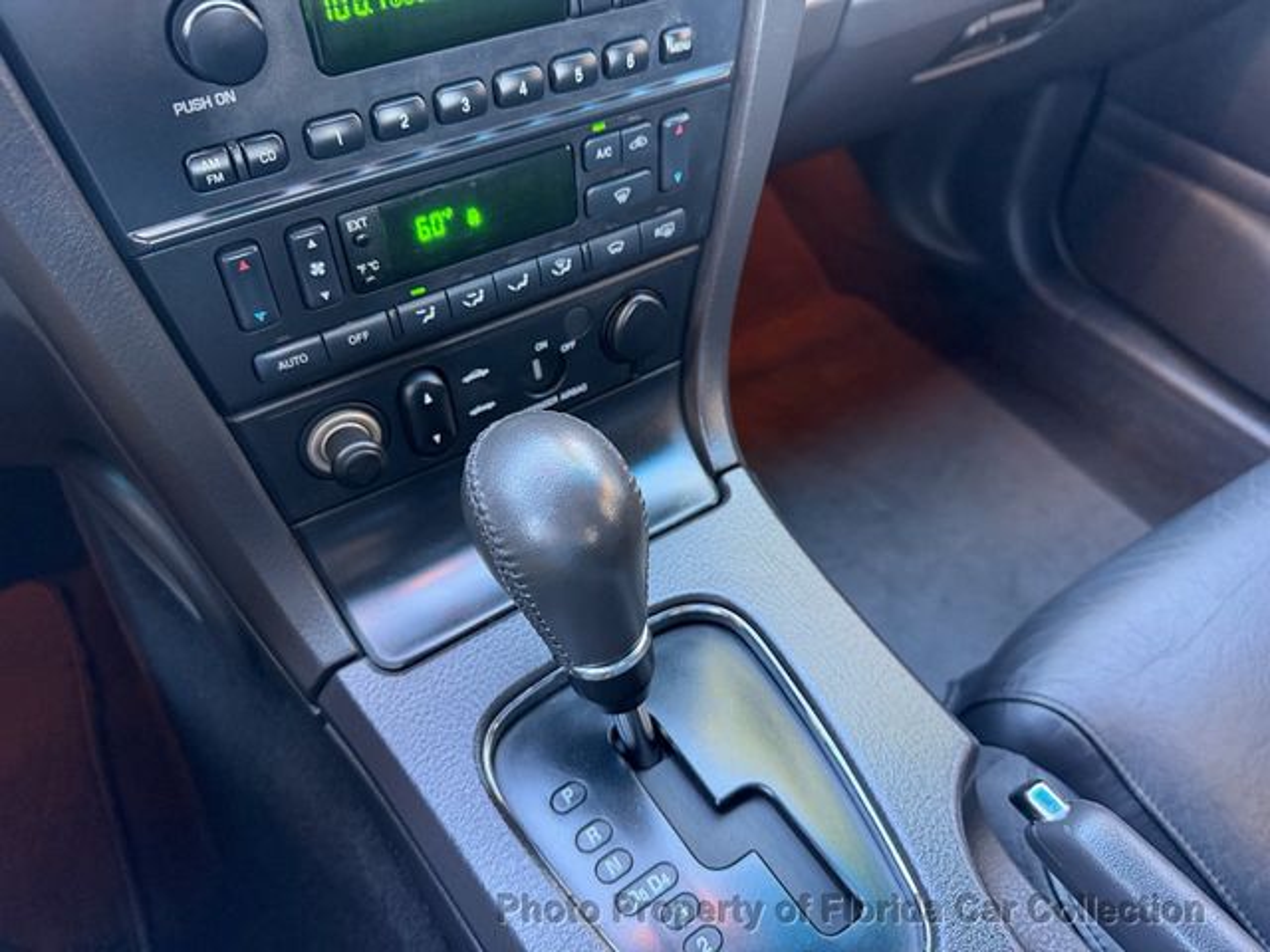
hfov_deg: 71.6
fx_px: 881
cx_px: 635
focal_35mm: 24
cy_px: 476
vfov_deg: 56.8
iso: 500
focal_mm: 6.76
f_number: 1.78
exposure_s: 1/60
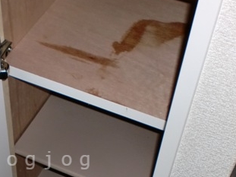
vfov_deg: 20.0
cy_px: 160
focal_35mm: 72
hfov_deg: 26.5
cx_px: 42
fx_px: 491
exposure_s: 1/40
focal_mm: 6.3
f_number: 3.1
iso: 125
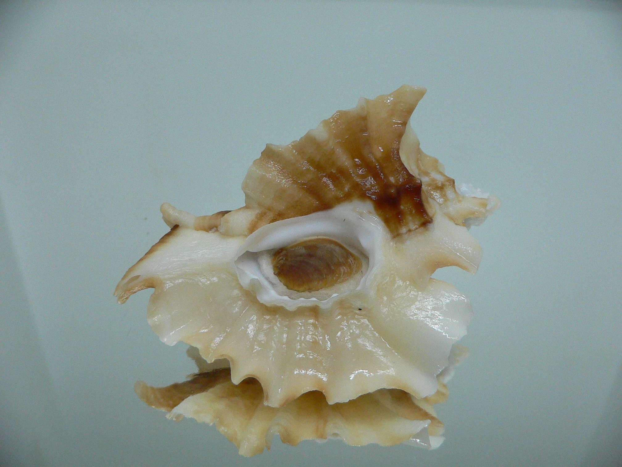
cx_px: 311
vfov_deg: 40.7
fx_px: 629
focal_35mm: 35
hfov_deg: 52.6
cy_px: 234
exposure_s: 1/60
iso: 200
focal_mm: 4.6
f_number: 2.8
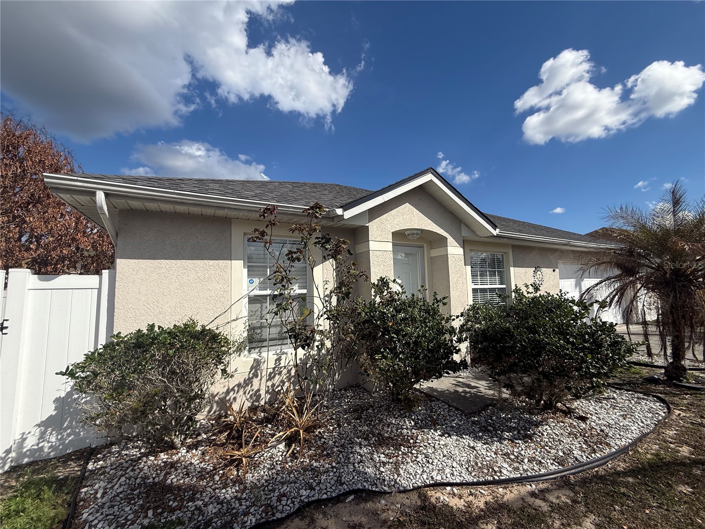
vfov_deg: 85.7
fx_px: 285
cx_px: 352
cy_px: 264
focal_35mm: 14
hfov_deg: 102.1
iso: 50
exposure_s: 1/2841
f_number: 2.2
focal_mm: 2.22
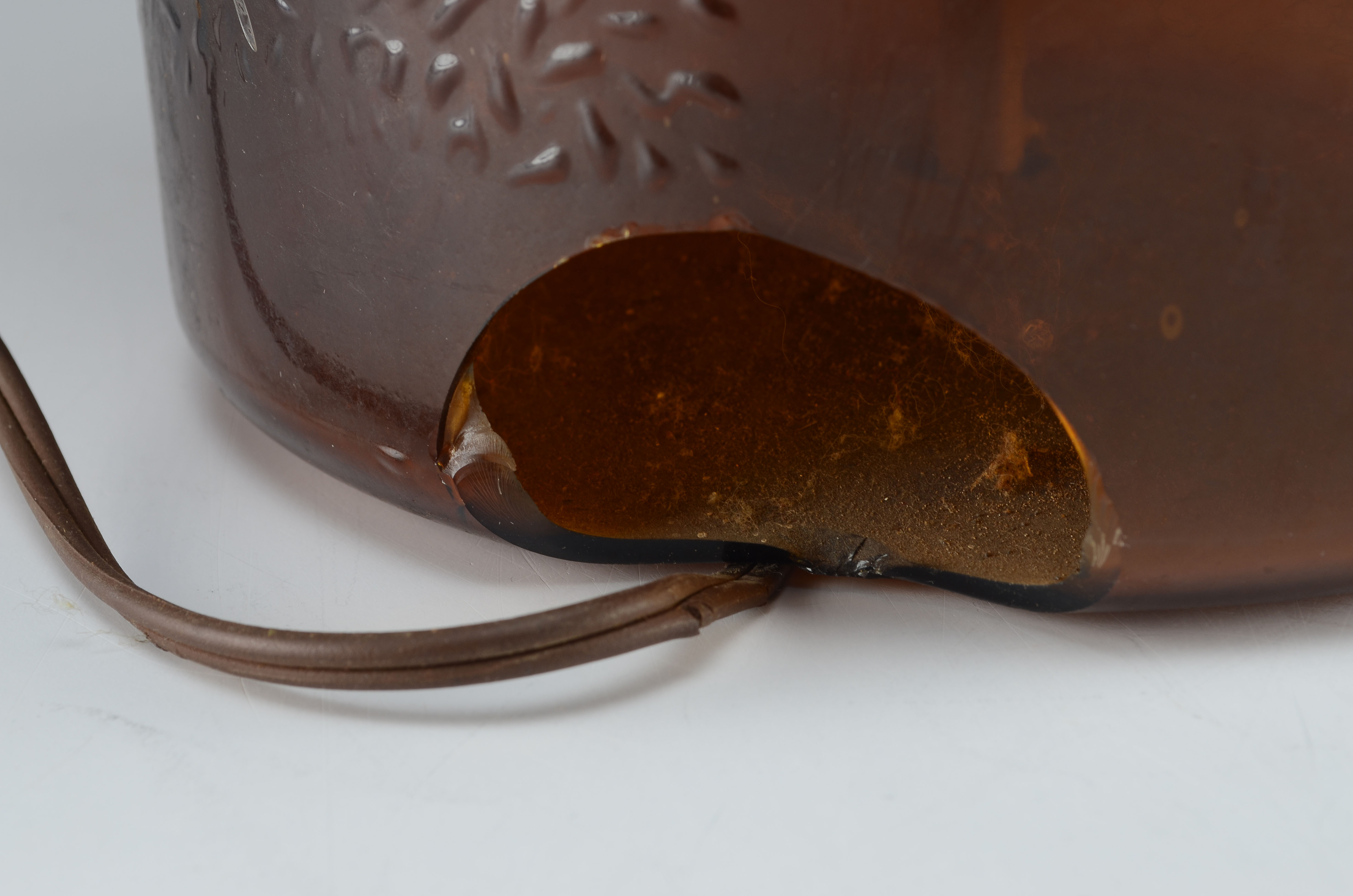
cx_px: 676
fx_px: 2925
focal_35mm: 78
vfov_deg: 17.4
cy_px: 448
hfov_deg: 26.0
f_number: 13
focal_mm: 52
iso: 100
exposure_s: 1/80
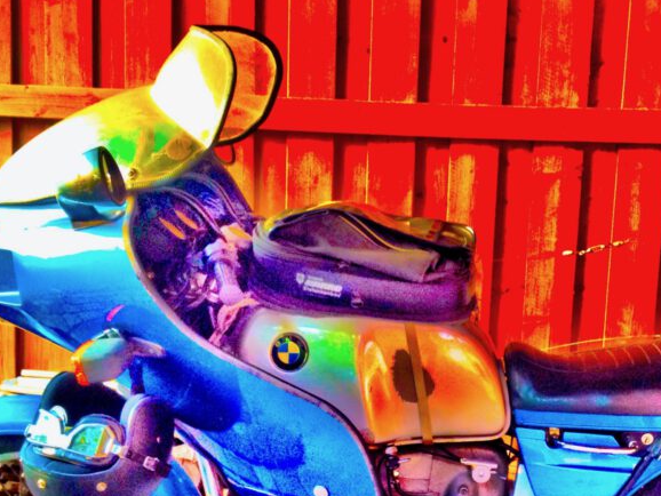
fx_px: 1184
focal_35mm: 62
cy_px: 373
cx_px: 449
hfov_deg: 30.9
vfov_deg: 23.4
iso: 100
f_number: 2.4
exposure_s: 1/20
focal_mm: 4.28
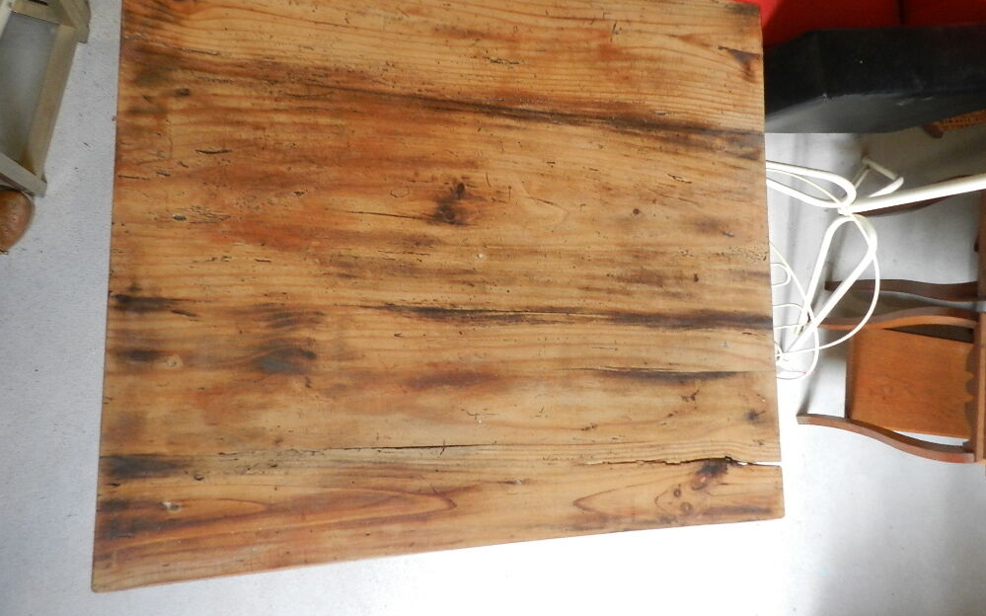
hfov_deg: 72.6
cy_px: 254
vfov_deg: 49.0
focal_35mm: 25
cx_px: 490
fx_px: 672
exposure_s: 1/30
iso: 400
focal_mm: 4
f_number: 3.4
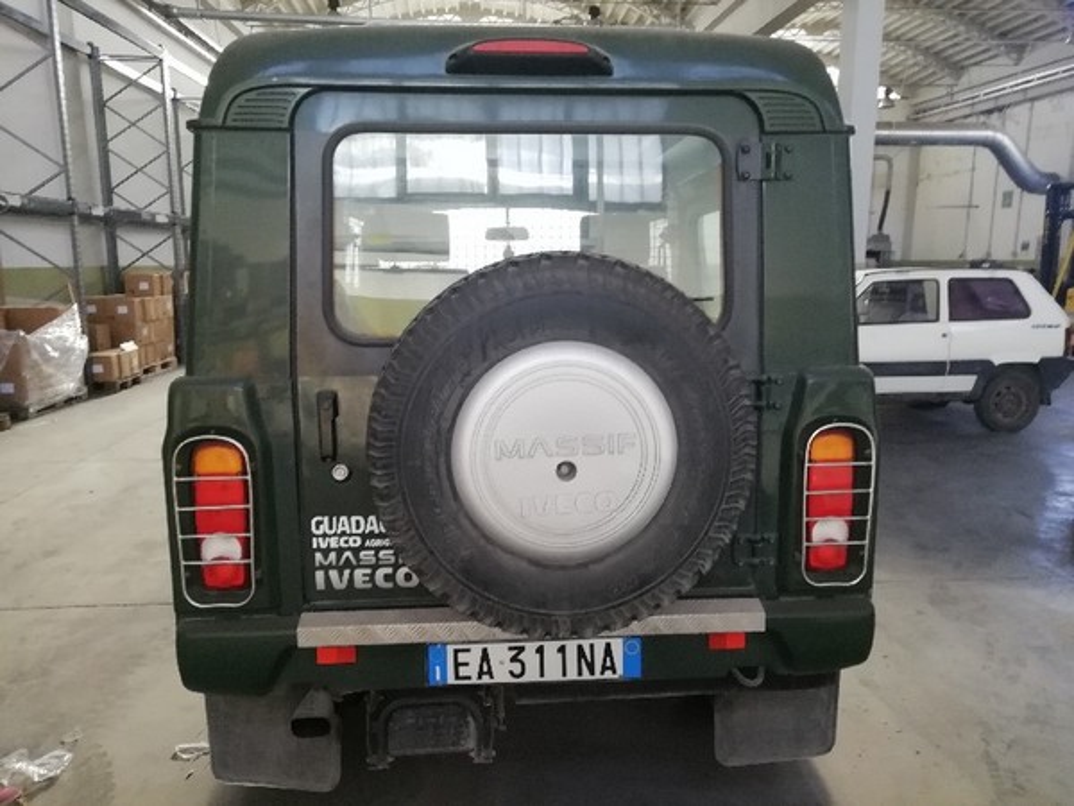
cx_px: 537
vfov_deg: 53.1
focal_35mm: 26
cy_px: 403
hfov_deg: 67.3
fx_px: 807
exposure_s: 1/33.3
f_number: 2.2
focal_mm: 3.21
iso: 160
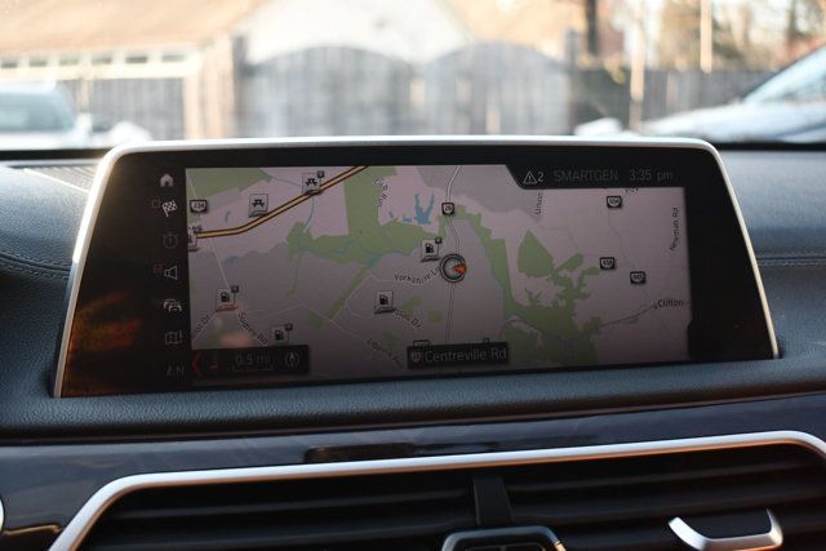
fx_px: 1056
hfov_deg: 42.7
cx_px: 413
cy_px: 276
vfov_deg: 29.3
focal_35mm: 46
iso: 560
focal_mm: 31
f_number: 4.2
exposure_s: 1/250
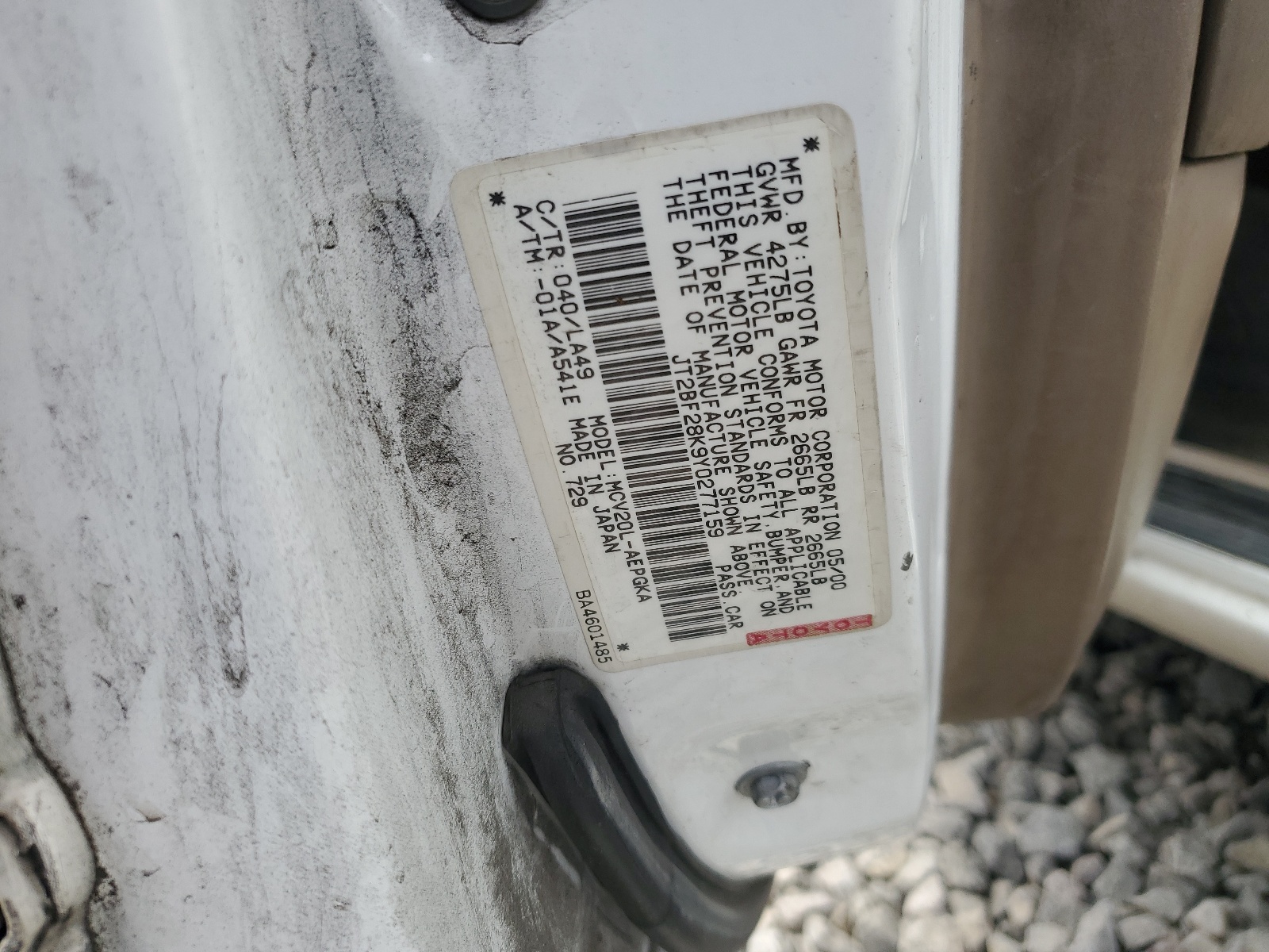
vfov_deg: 53.1
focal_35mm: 26
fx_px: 953
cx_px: 634
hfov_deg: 67.3
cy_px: 476
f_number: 1.5
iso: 50
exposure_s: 1/625
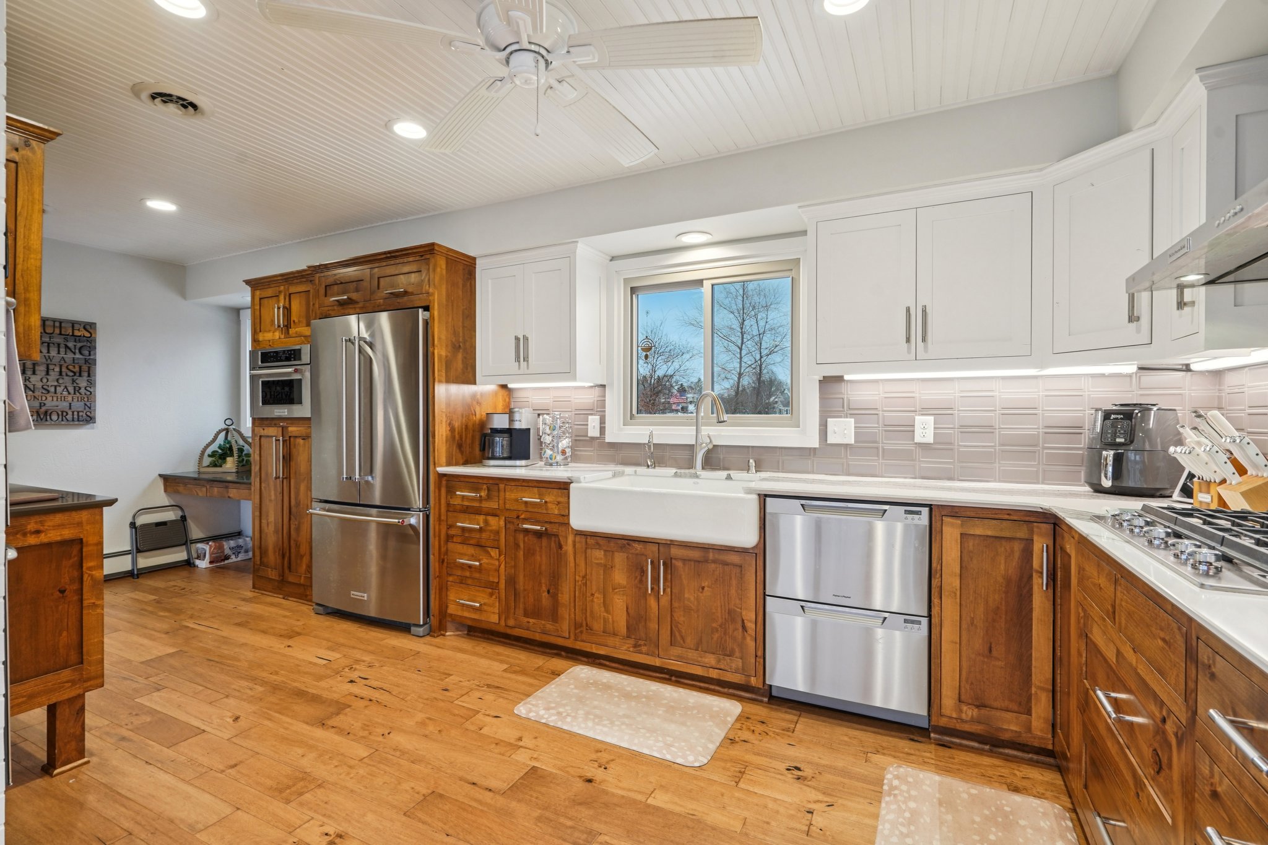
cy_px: 422
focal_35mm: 16
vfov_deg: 73.7
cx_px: 634
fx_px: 563
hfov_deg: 96.7
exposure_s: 1/15
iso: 400
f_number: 8
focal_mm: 16
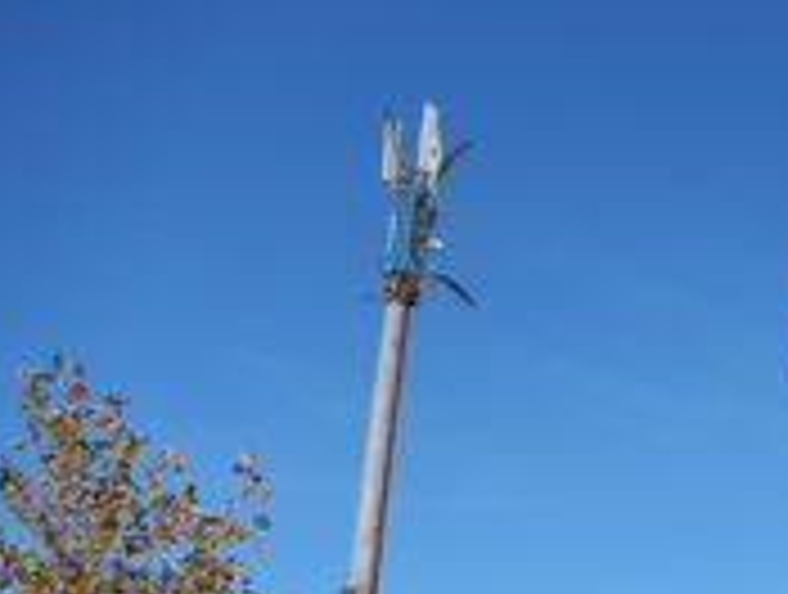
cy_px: 554
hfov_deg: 29.9
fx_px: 1300
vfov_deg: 24.9
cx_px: 887
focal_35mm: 57
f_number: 6.8
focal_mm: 4.5
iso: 125
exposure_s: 1/400
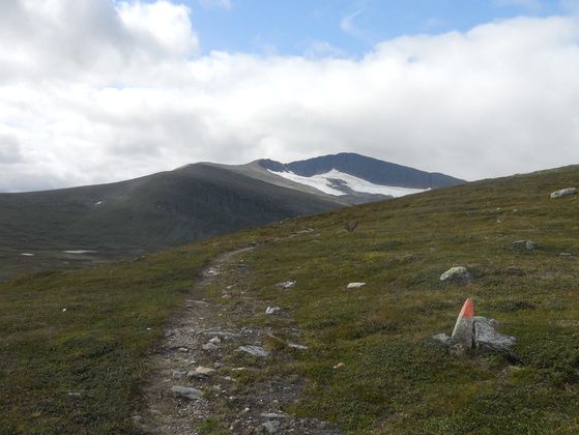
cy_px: 212
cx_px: 250
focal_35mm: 35
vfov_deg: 40.7
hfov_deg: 52.4
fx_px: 586
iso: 80
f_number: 3.2
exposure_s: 1/800
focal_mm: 4.9
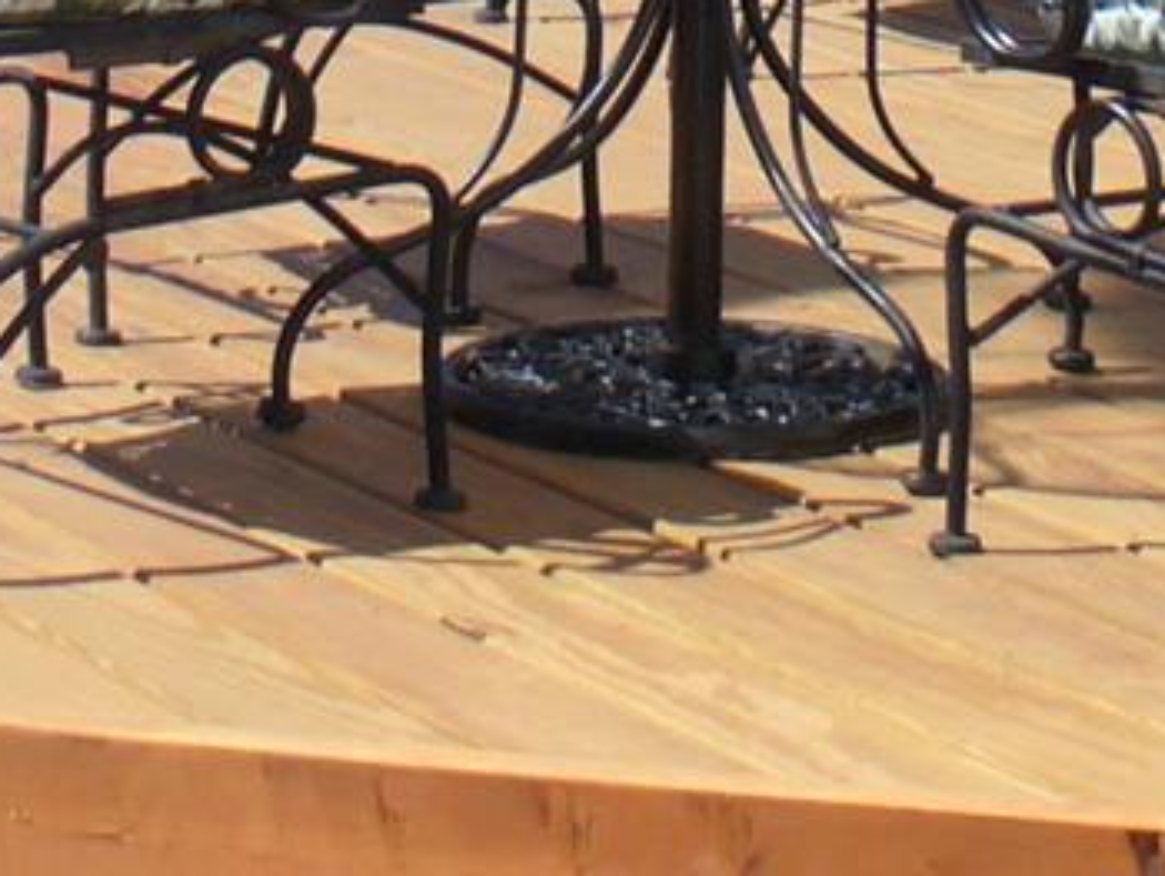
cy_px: -1069
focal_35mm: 169
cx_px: 939
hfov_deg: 11.6
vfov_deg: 8.2
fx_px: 5692
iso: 80
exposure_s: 1/400
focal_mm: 6.1
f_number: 5.6
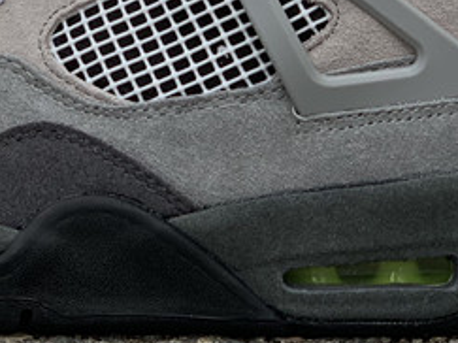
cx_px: 102
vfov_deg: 8.6
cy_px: -30
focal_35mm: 171
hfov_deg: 11.5
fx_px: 2261
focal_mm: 6
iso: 16
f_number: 2.4
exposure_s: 1/122
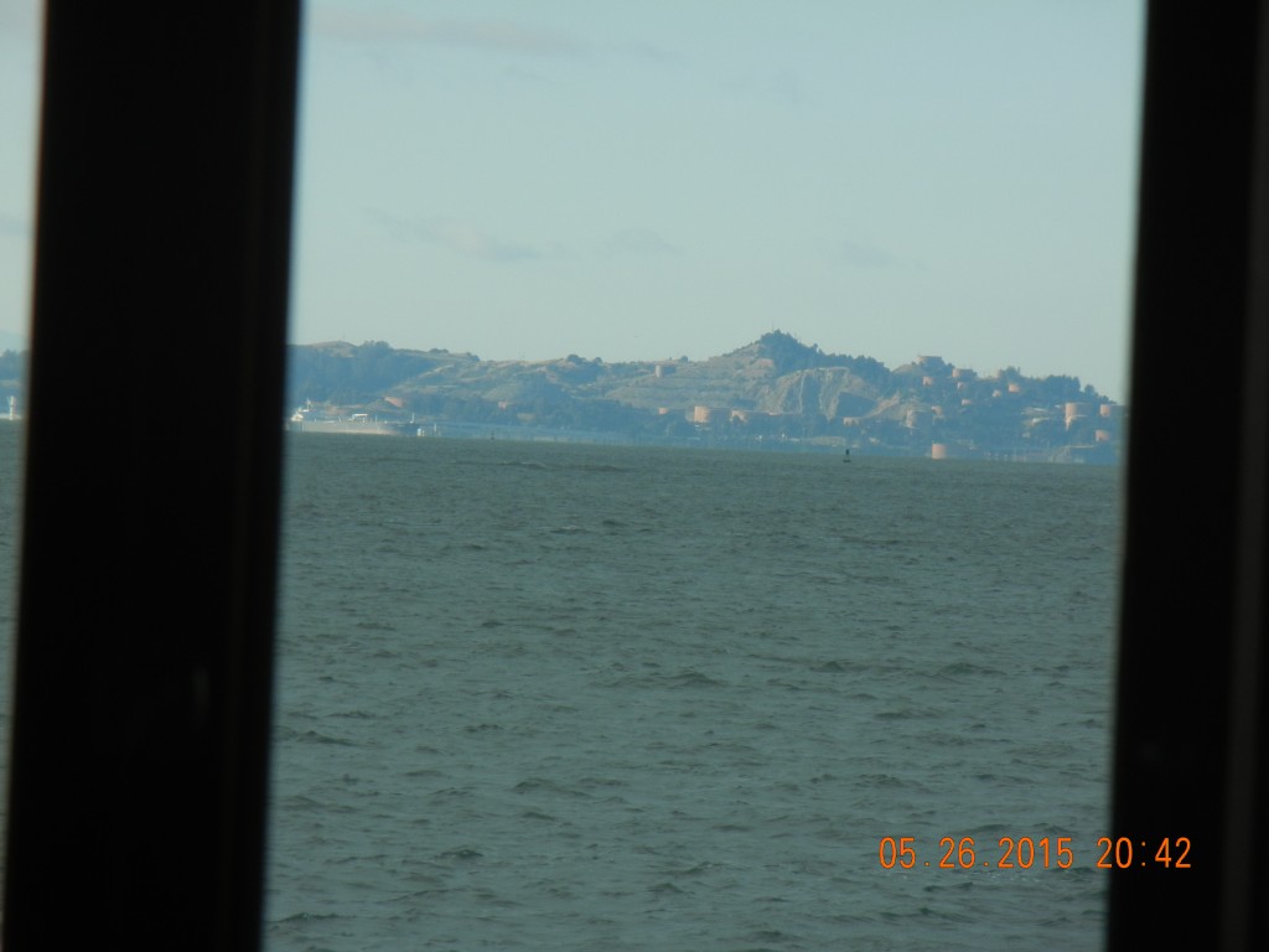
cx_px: 634
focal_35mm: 300
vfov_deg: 5.0
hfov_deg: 6.6
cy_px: 476
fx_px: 10998
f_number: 5.6
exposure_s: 1/382
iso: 160
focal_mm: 54
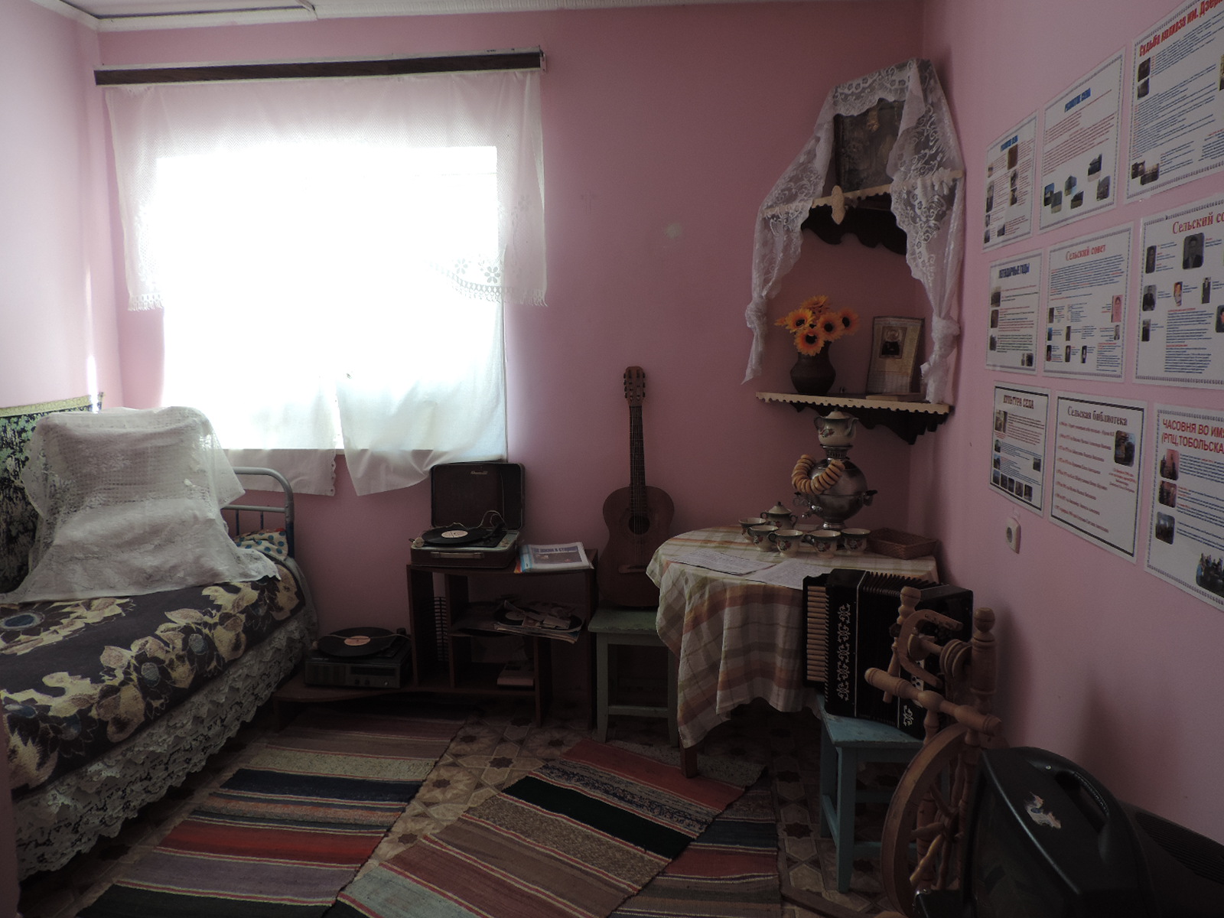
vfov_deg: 56.8
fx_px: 849
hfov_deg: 71.6
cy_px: 459
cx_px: 612
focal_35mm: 24
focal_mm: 4.3
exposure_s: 1/40
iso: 80
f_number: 3
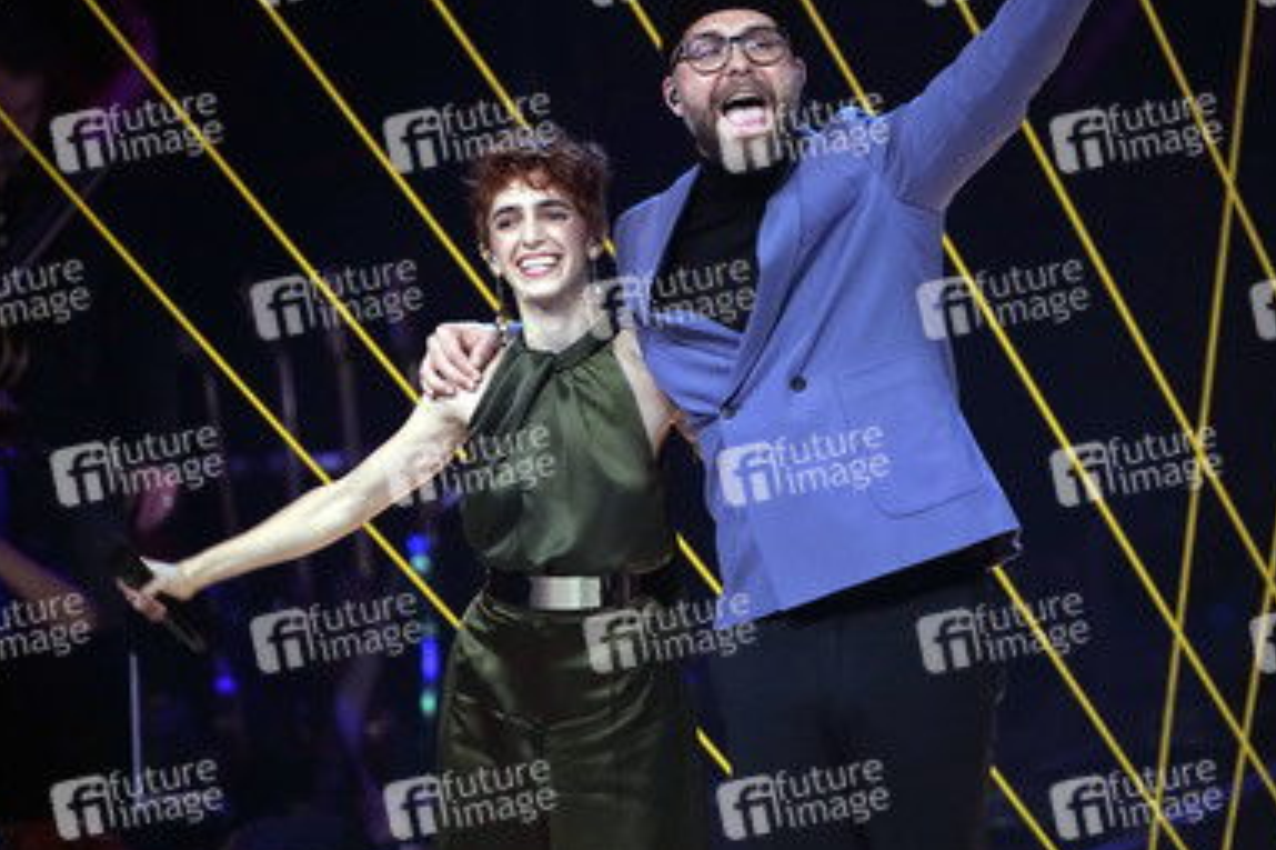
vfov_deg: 2.4
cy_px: 383
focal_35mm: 563
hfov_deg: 3.7
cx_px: 715
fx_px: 19946
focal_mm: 478
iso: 4000
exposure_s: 1/160
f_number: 6.3
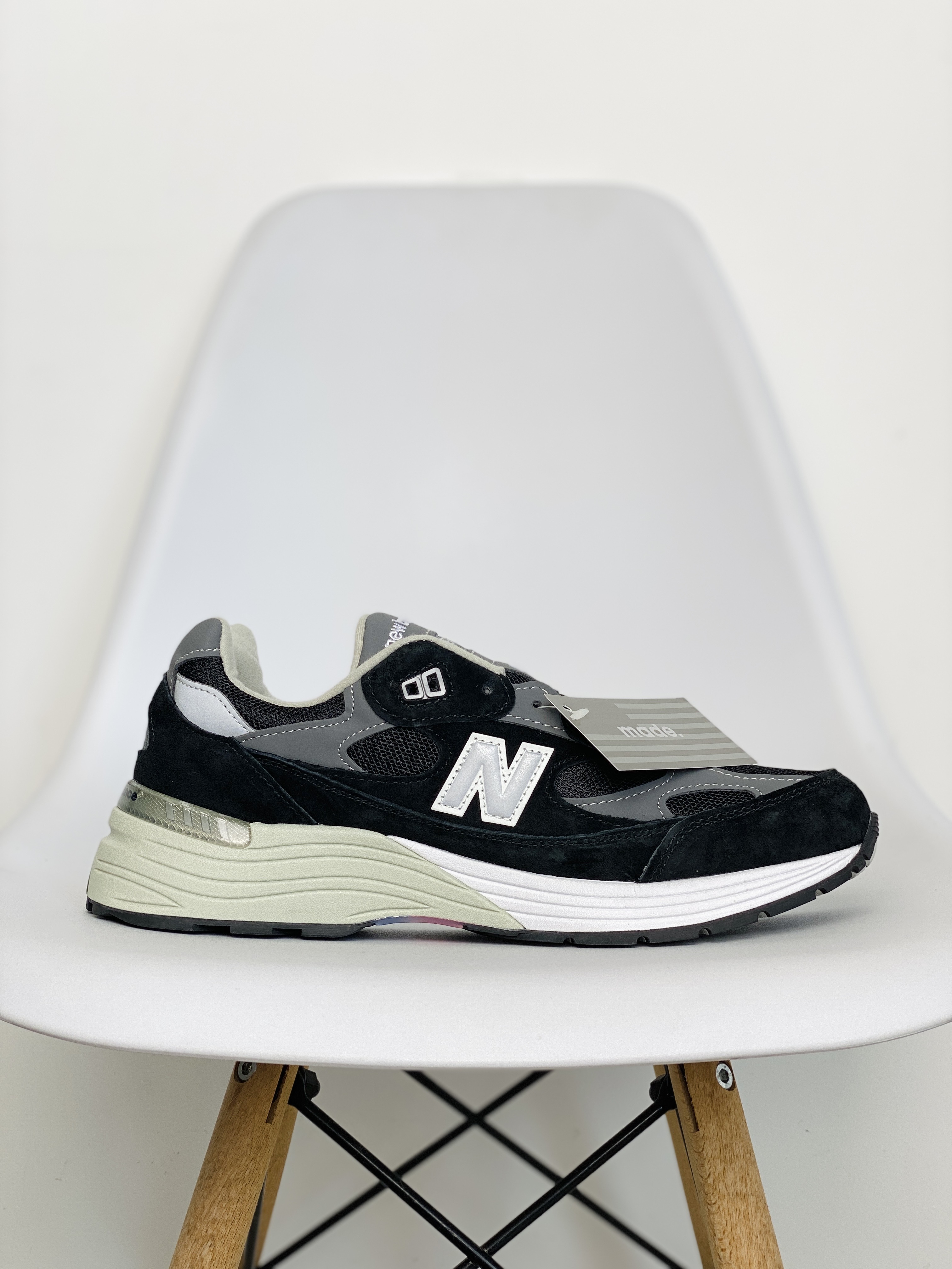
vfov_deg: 36.8
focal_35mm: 52
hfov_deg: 28.0
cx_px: 476
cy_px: 634
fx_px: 1907
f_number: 2
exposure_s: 1/100
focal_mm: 6
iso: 25
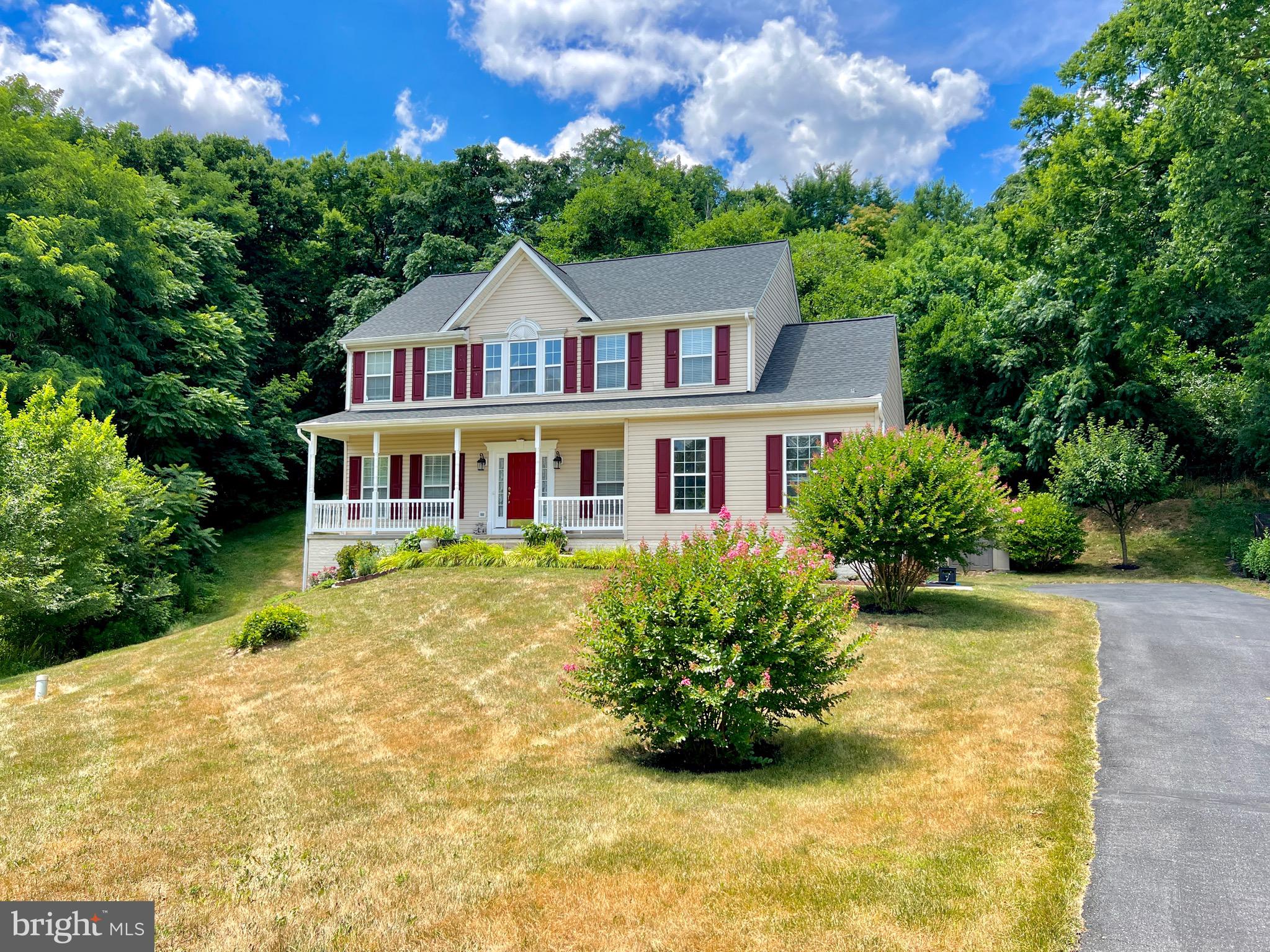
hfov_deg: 67.3
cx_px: 635
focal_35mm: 26
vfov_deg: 53.1
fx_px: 954
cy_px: 476
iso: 50
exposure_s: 1/1838
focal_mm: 5.7
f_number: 1.5
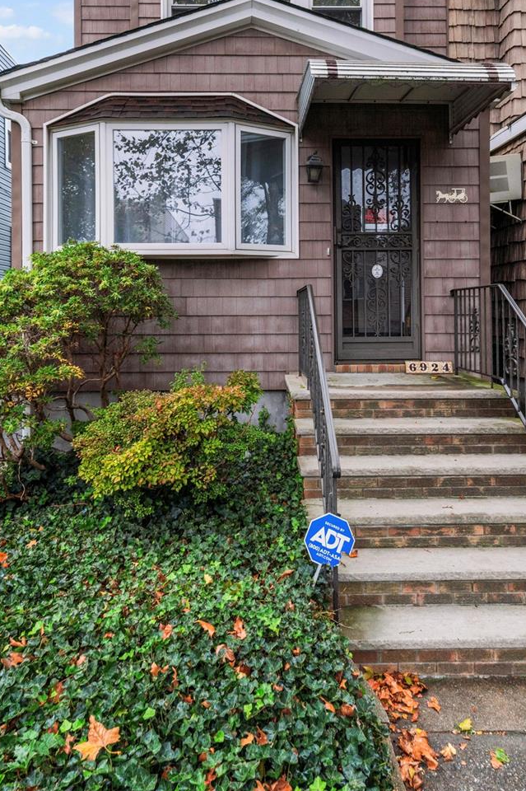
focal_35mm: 24
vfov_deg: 69.1
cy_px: 201
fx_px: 527
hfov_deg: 53.1
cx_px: 270
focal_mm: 15
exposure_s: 1/60
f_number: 11
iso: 400
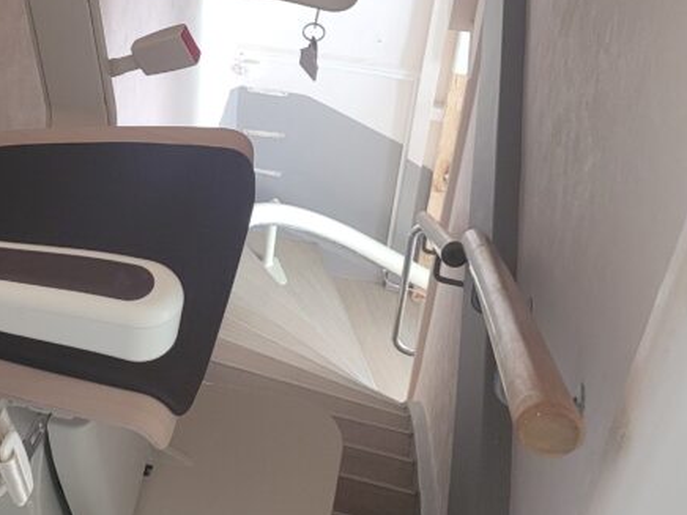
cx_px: 147
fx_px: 1211
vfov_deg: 23.6
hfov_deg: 31.0
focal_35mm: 61
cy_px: 80
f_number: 1.8
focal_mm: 5.4
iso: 500
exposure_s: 1/50
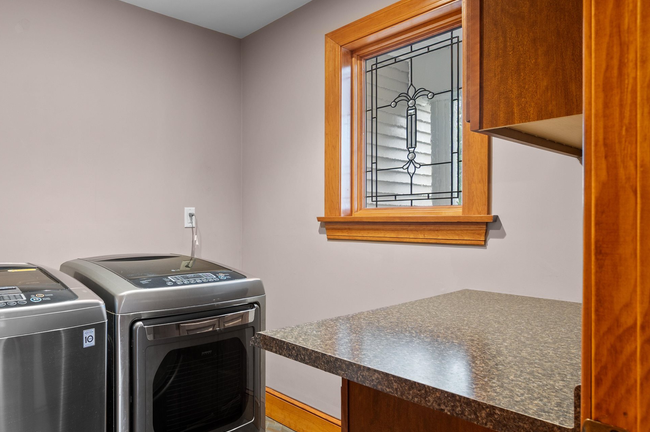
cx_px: 187
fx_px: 433
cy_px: 223
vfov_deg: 53.1
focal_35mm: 24
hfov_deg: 70.3
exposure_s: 5
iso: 250
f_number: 7.1
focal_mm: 15
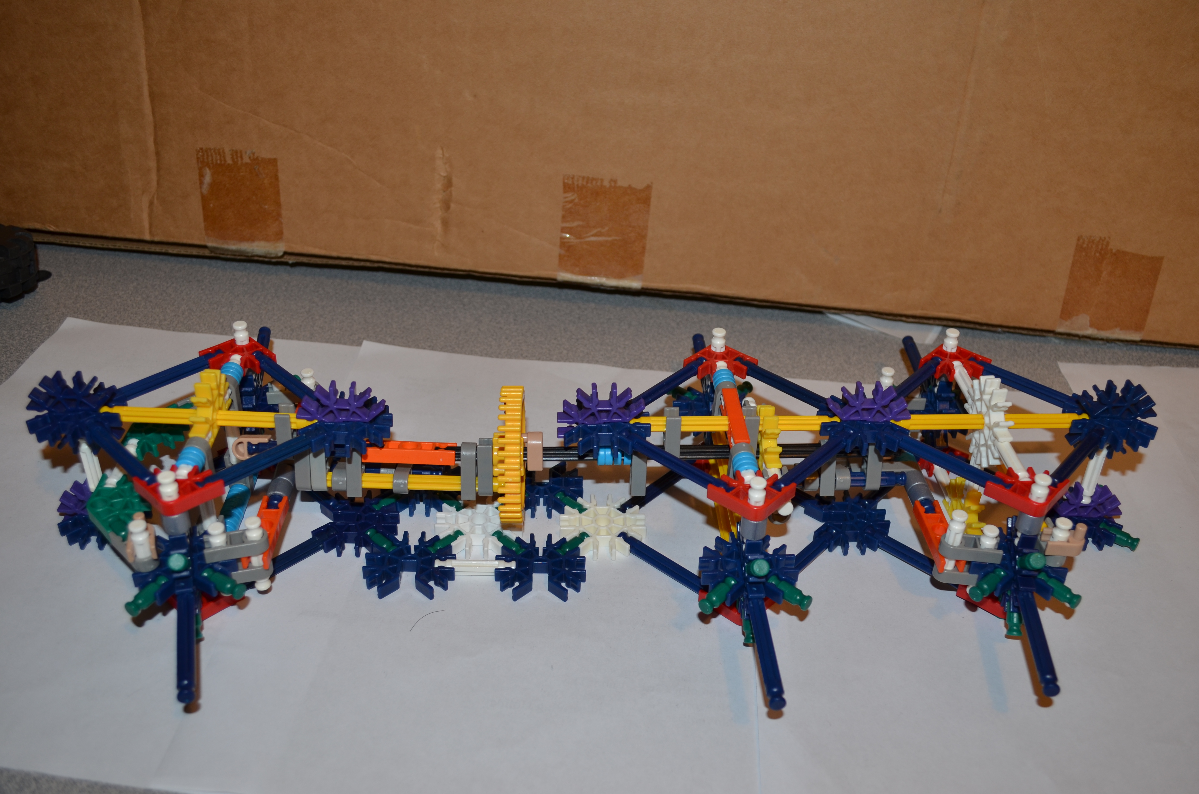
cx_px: 600
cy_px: 397
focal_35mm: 33
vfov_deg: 39.8
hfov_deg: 57.3
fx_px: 1097
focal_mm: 22
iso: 200
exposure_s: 1/30
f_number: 5.6
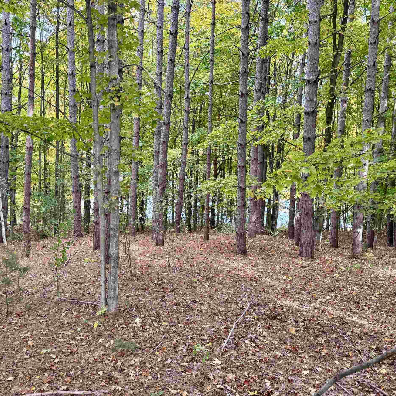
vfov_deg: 47.2
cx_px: 190
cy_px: 199
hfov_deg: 47.2
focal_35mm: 35
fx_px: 453
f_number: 1.78
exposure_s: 1/215
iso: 125
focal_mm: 6.76
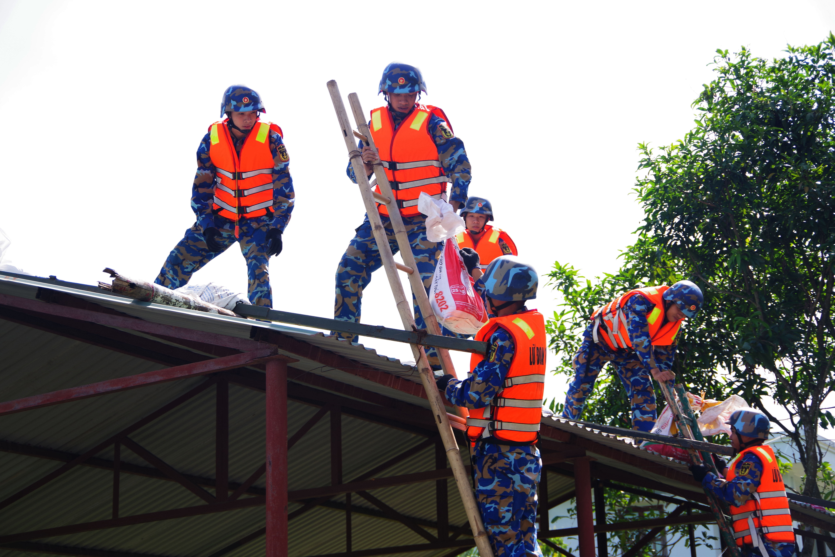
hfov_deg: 28.1
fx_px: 1670
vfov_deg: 18.9
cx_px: 418
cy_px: 278
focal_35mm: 72
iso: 200
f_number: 5
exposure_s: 1/320
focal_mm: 48
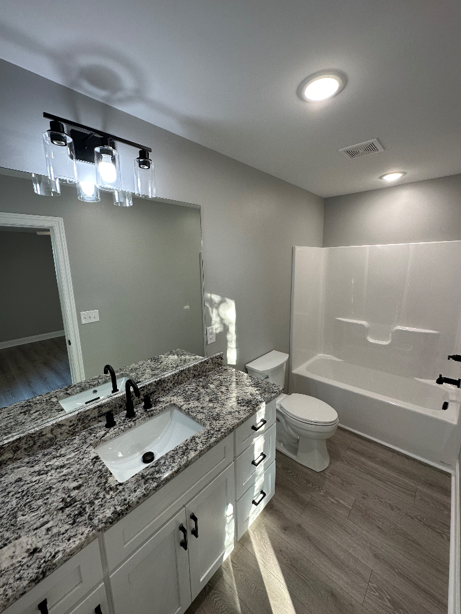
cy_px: 307
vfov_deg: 102.1
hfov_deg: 85.7
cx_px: 230
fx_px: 249
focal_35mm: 14
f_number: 2.2
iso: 125
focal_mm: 2.22
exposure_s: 1/120
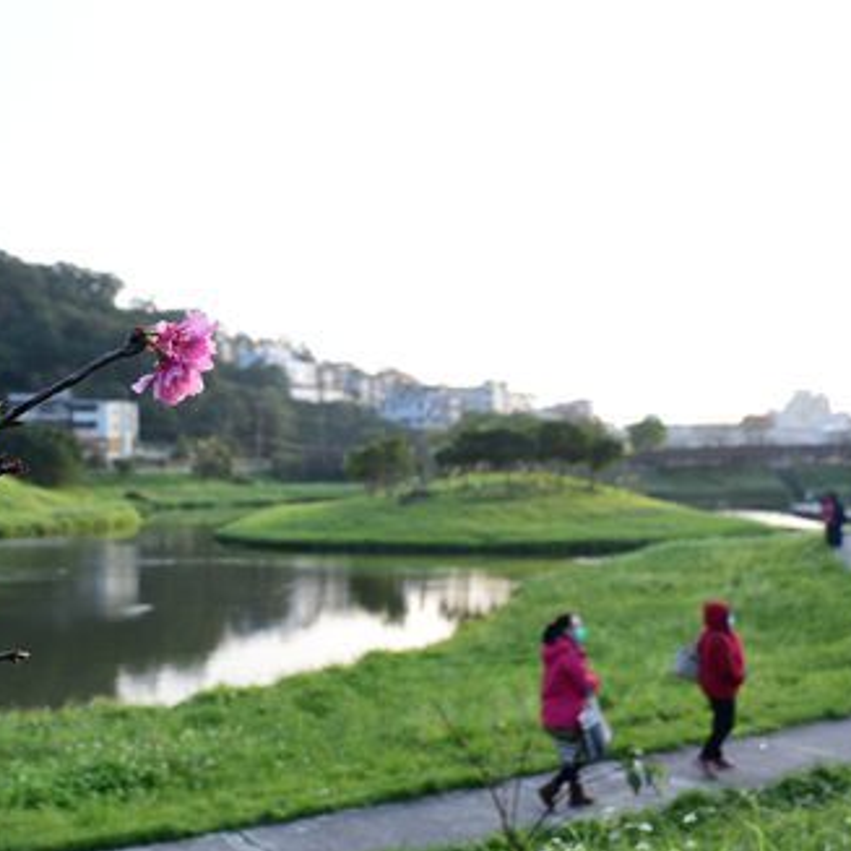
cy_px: 432
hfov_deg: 41.9
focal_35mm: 39
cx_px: 245
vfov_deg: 42.8
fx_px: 1085
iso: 100
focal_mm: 20
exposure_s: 1/80
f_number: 5.6
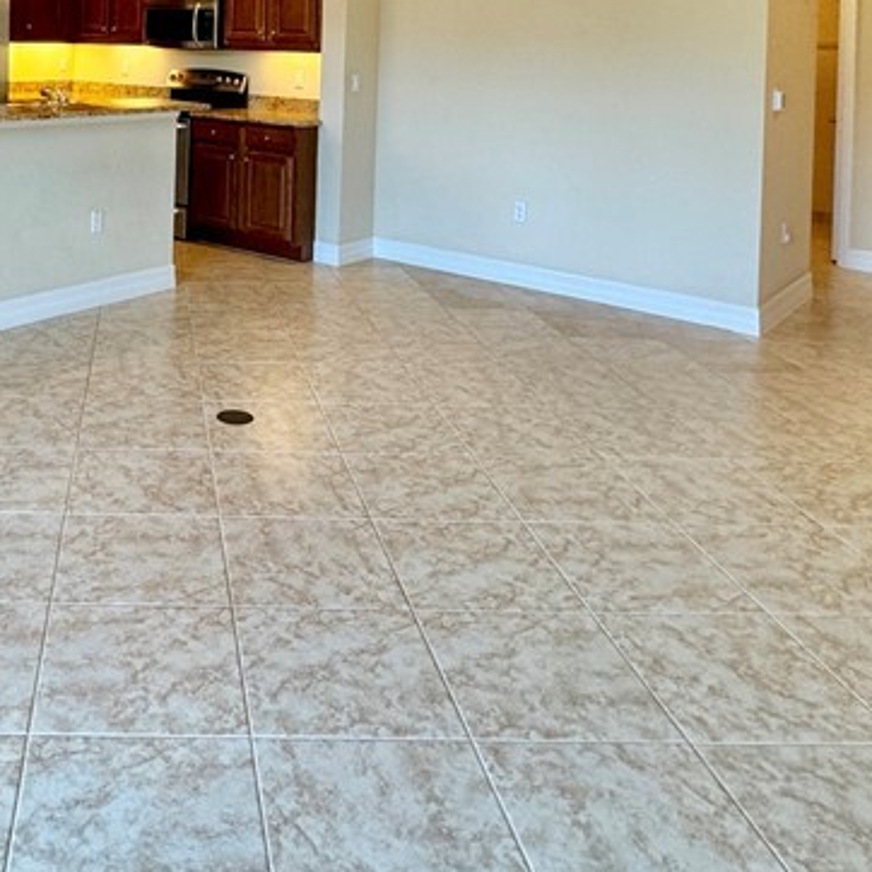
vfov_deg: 42.0
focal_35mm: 35
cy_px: 34
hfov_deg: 44.8
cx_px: 169
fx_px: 997
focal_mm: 2.22
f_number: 2.2
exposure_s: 1/120
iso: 200
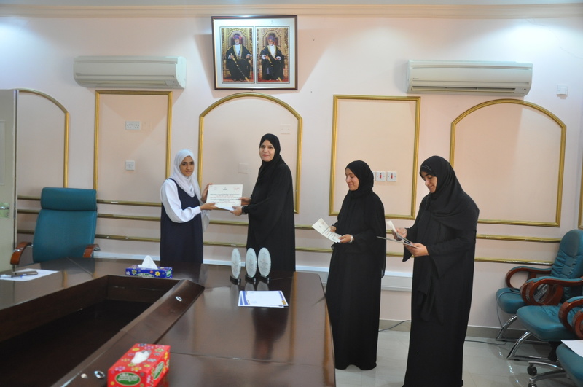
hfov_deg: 57.3
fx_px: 534
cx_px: 292
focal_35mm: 33
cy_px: 194
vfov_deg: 39.9
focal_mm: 22
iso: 800
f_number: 3.8
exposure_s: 1/50
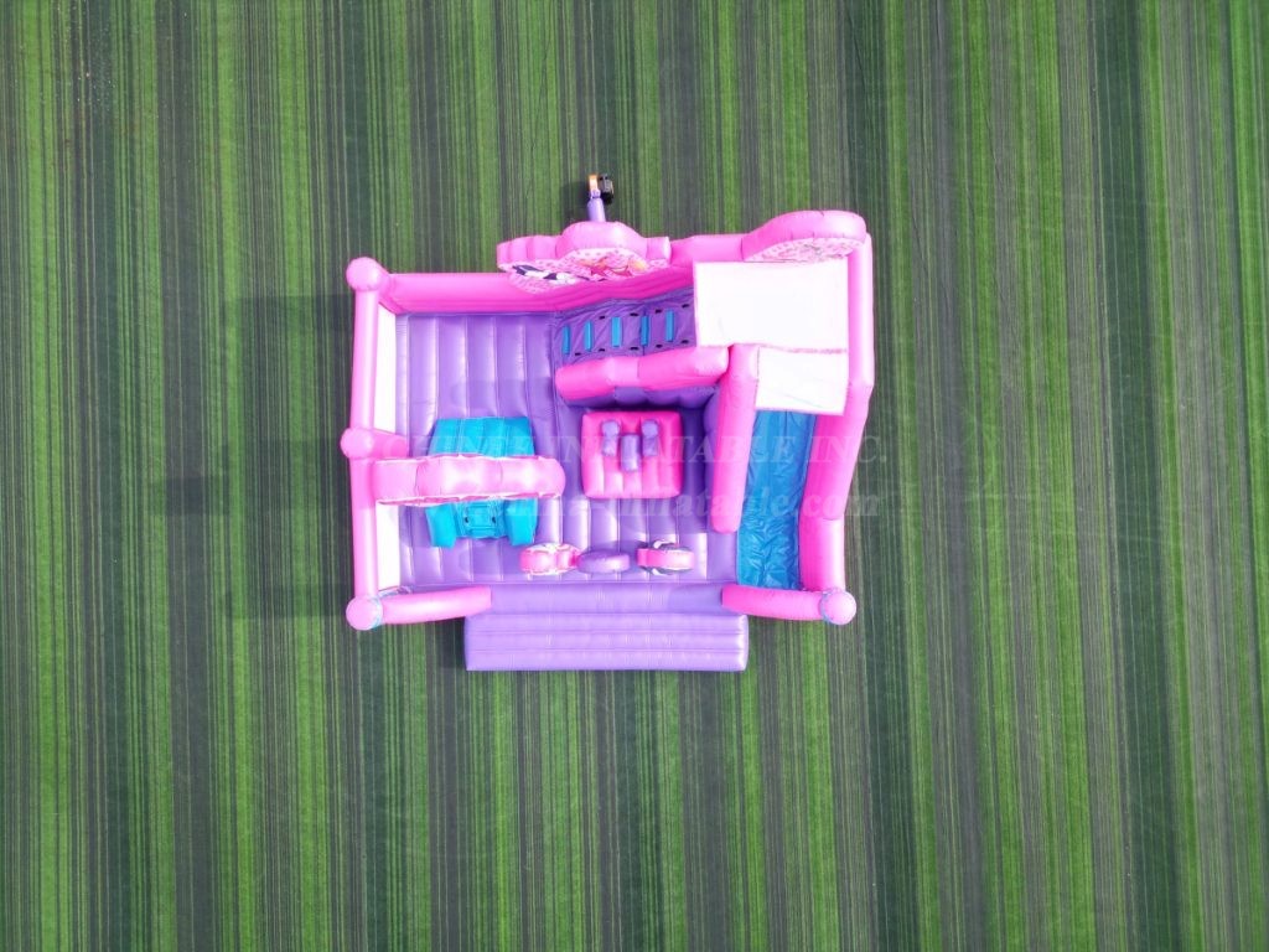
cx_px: 634
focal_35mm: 24
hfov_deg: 71.6
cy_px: 476
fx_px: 880
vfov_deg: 56.8
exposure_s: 1/725
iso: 140
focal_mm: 6.72
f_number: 1.7
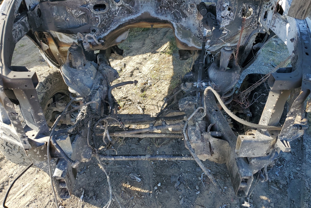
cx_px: 156
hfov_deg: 65.5
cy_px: 94
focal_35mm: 28
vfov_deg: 46.3
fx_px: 242
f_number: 1.5
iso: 50
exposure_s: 1/588
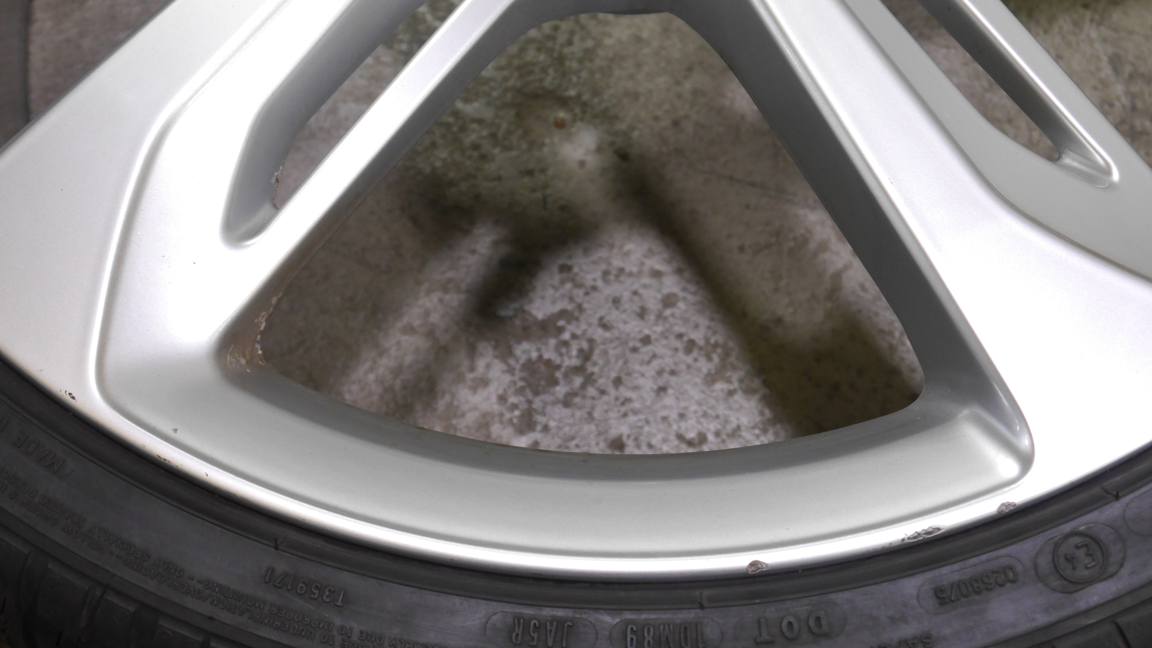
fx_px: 2077
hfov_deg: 31.0
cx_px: 577
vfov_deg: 17.7
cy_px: 277
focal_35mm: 68
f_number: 5.6
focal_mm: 31
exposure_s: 1/40
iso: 800
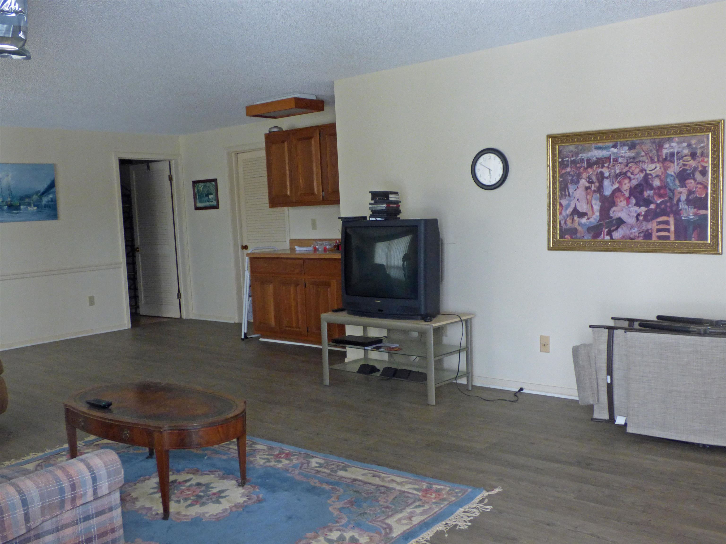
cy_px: 272
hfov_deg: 55.4
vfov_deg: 42.9
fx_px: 692
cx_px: 363
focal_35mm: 33
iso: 400
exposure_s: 1/50
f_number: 3.4
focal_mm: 5.78
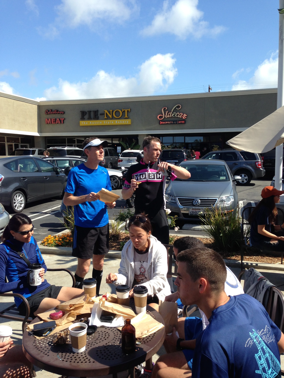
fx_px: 361
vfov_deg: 55.4
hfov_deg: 42.9
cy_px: 189
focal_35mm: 33
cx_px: 142
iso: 50
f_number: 2.4
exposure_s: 1/1130
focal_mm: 4.12
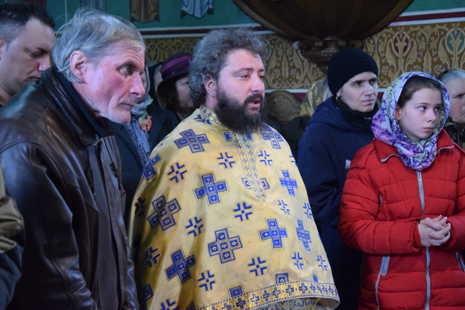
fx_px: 1124
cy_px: 155
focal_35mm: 87
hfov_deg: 23.4
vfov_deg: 15.7
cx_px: 232
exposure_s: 1/60
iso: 2500
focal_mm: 58
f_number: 5
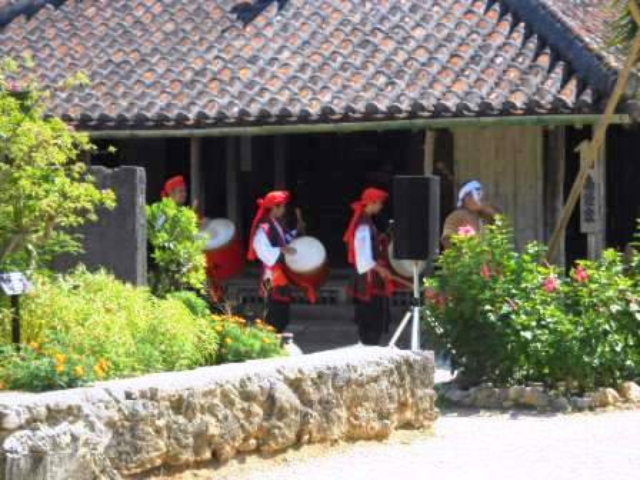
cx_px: 320
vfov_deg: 11.4
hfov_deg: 15.2
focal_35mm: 130
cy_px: 240
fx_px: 2404
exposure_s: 1/160
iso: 80
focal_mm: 23
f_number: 6.5
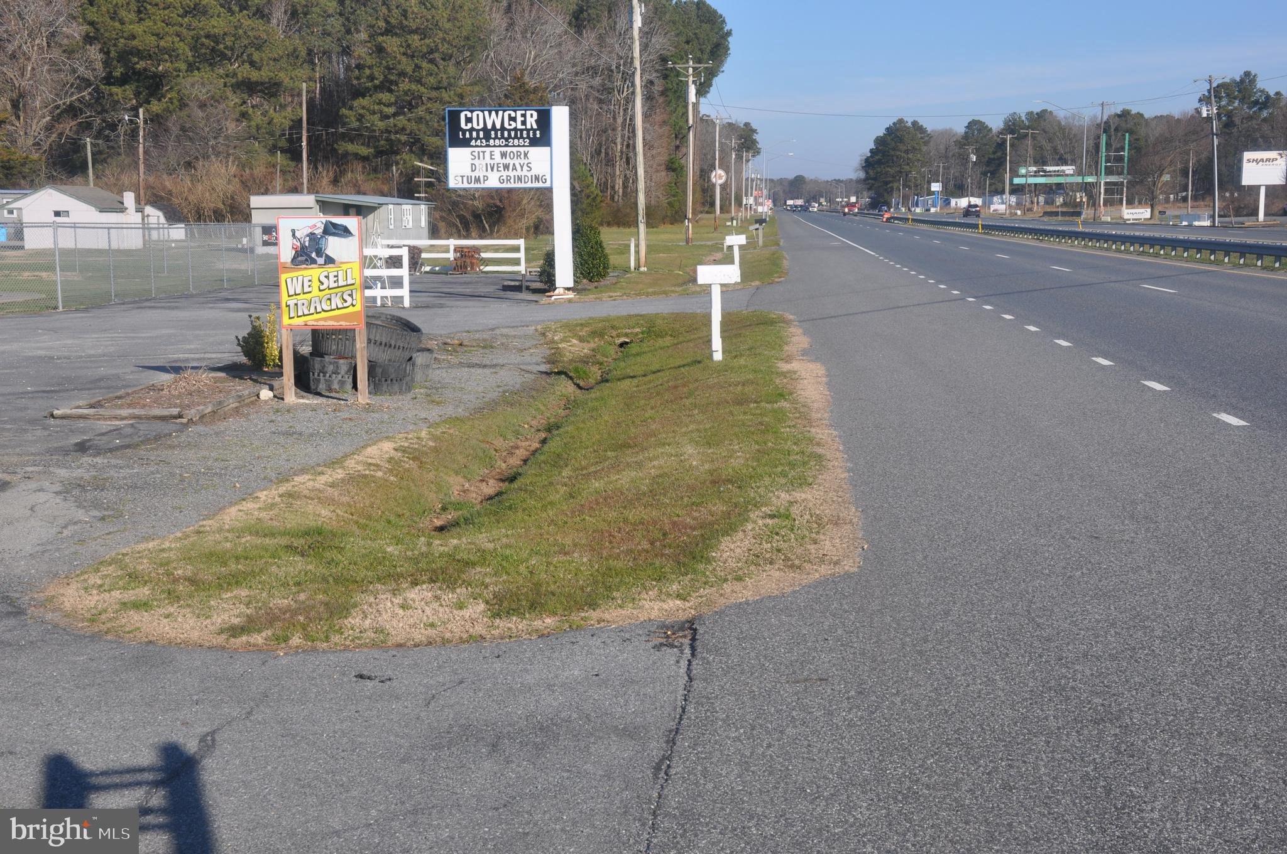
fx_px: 1821
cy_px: 427
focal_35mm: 51
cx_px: 644
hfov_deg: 38.9
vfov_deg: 26.4
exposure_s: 1/200
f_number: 14
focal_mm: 34
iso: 200
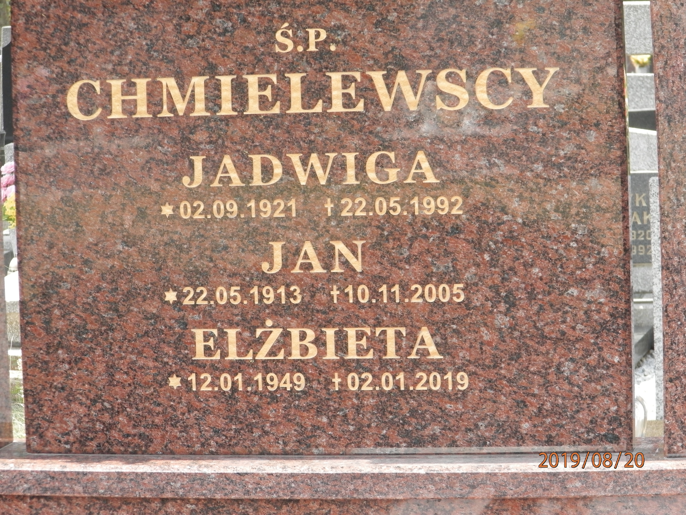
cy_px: 258
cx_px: 343
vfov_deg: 9.7
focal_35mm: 153
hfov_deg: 12.9
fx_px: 3032
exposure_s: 1/60
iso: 200
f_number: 4.9
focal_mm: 27.4
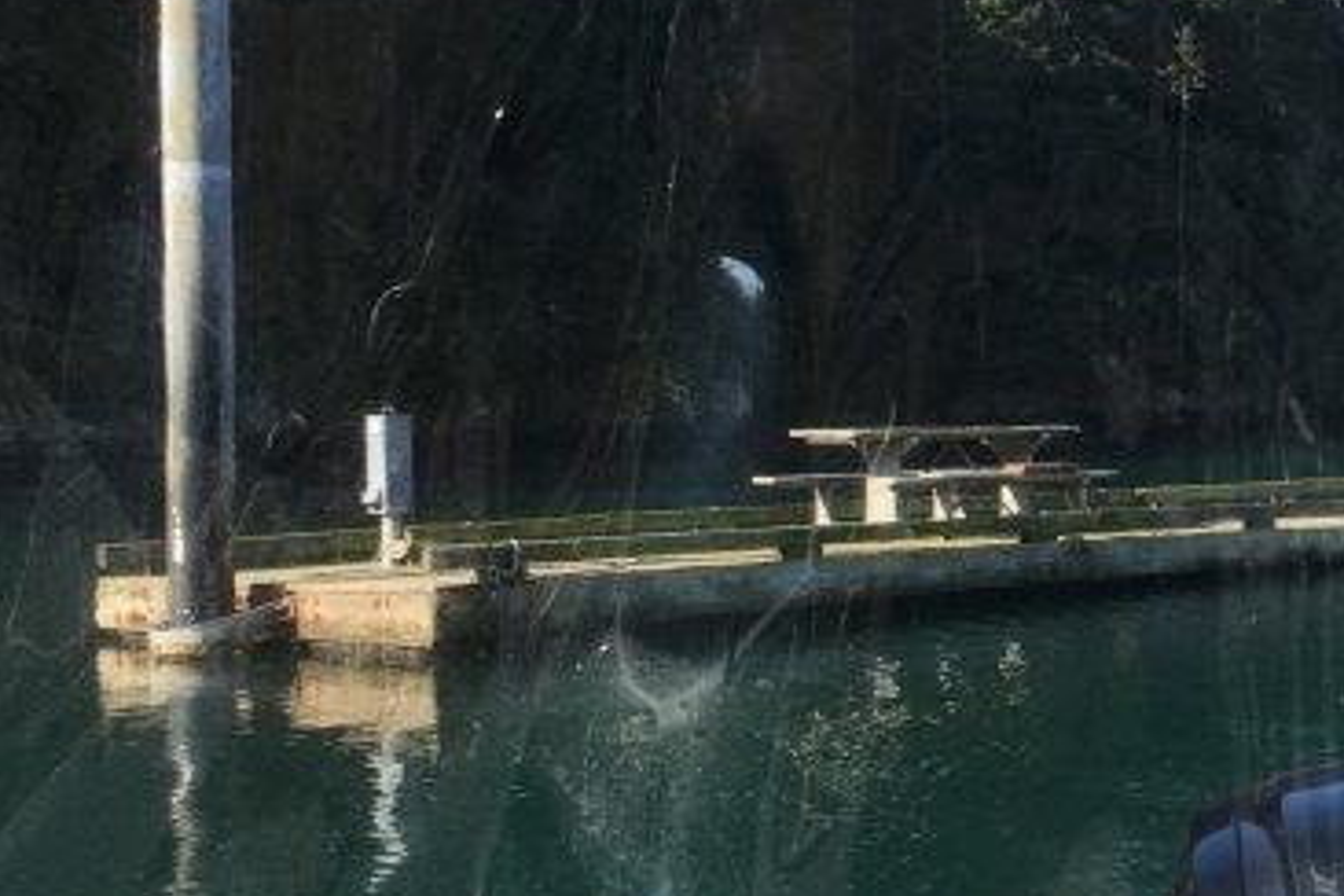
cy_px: 463
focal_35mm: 66
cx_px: 1348
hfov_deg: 28.6
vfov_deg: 20.6
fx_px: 2464
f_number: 2.2
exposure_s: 1/845
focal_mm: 4.15
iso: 25
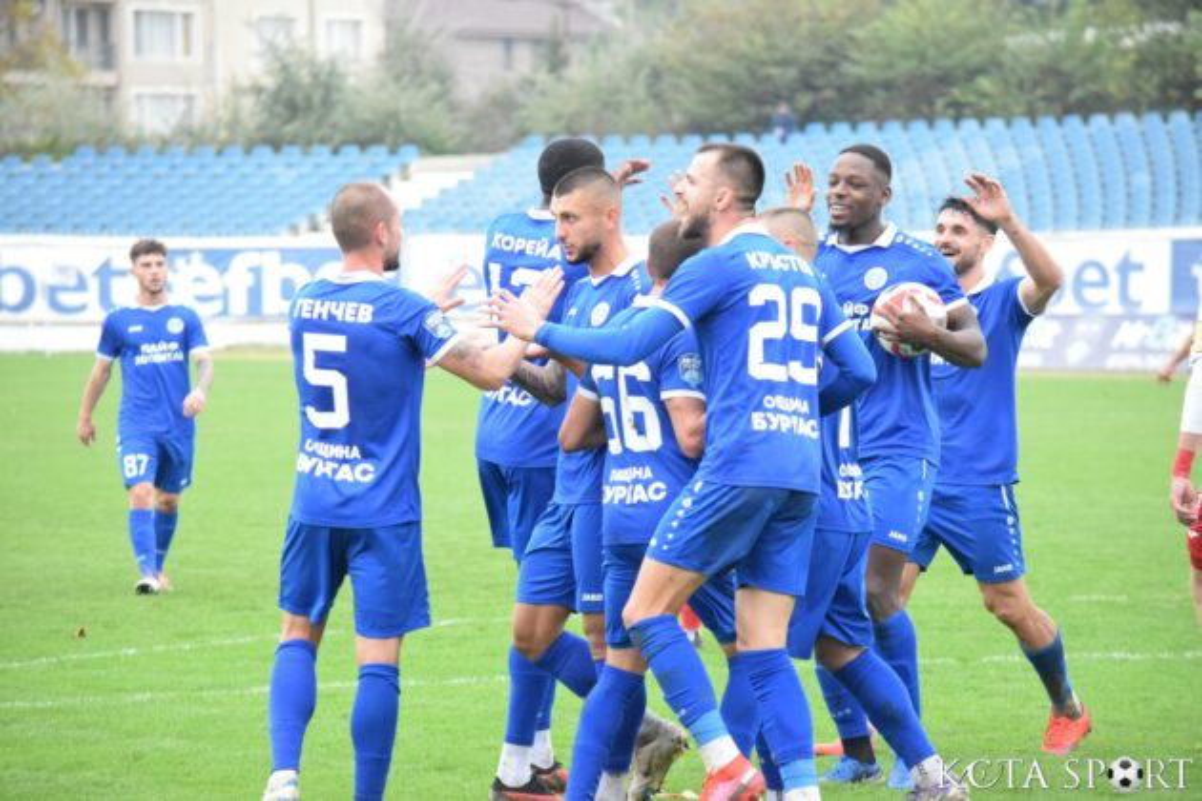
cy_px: 400
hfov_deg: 9.8
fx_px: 7011
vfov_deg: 6.5
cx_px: 601
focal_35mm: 210
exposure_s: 1/1000
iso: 6400
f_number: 4.8
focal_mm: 140
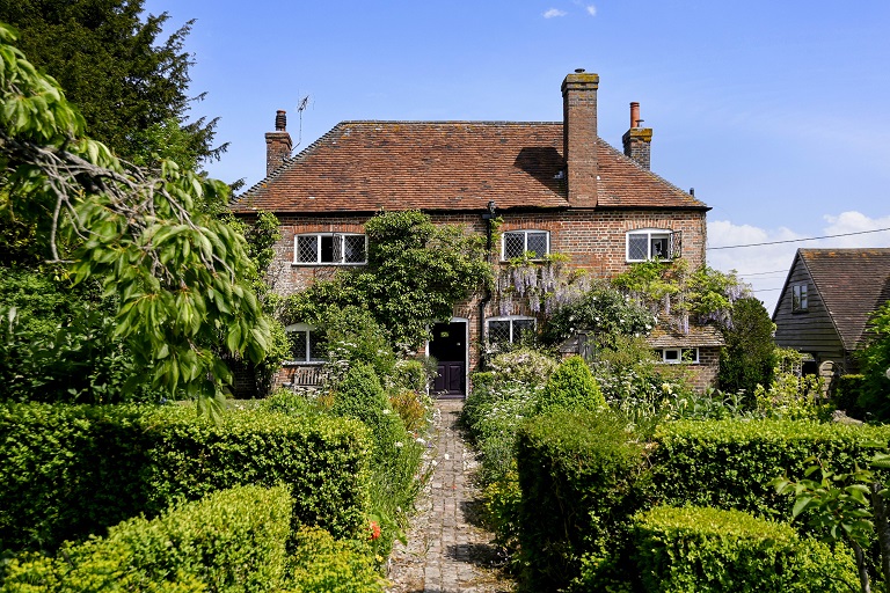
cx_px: 445
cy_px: 296
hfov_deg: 58.0
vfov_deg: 40.5
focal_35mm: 32
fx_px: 803
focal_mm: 32.5
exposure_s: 1/1250
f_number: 5
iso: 100
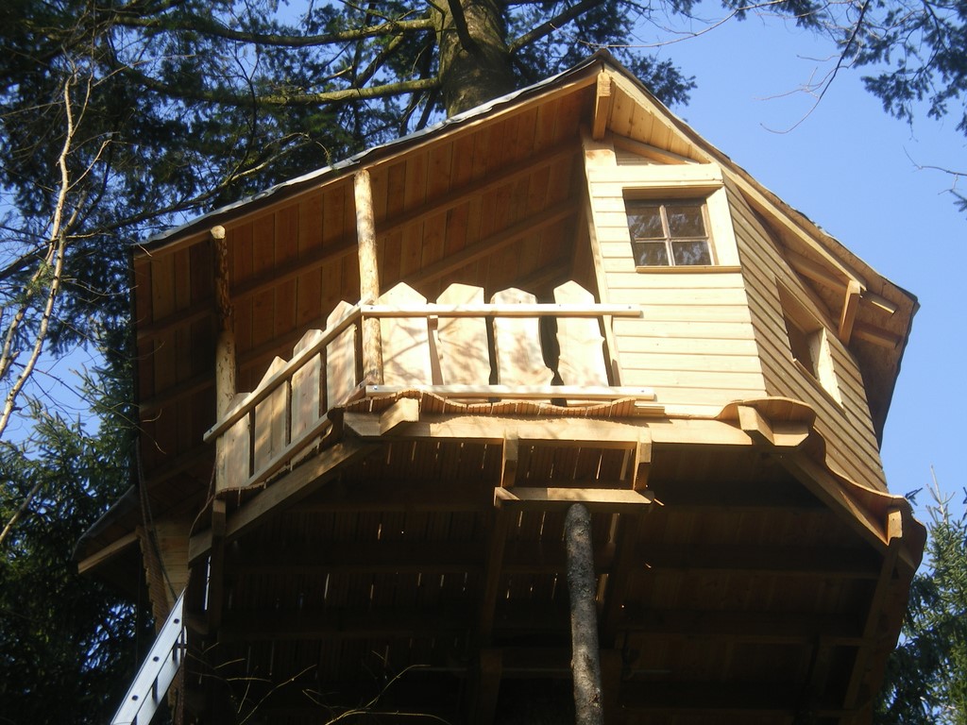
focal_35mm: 99
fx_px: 2766
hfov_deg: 19.8
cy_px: 362
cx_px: 484
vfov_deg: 14.9
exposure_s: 1/100
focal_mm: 17.3
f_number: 5.7
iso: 50
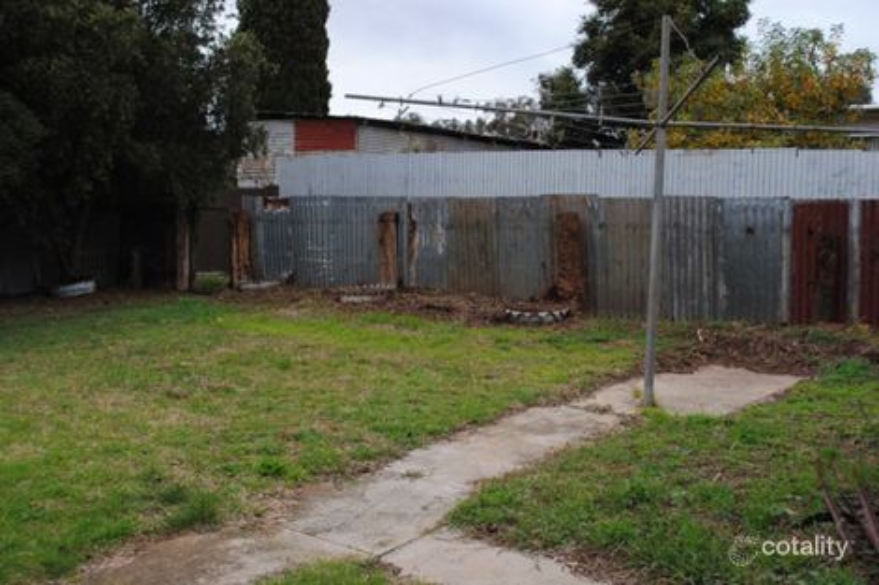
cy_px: 292
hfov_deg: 49.6
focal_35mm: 39
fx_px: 952
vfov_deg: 34.2
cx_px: 440
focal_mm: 26
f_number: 5.6
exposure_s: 1/125
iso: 100
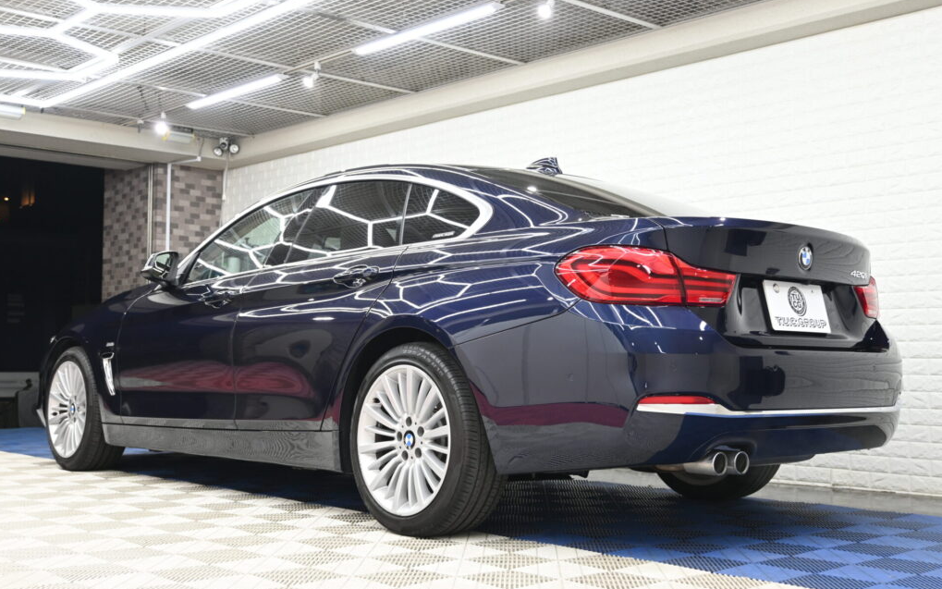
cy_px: 297
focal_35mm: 42
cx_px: 470
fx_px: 1085
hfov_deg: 46.9
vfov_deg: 30.4
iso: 360
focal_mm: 27.5
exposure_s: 1/40
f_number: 4.5
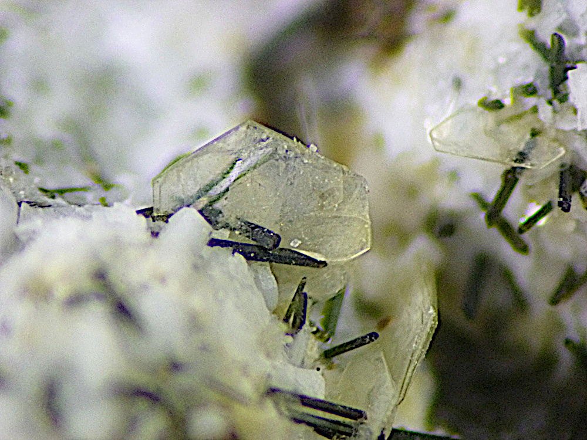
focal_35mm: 100
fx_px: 1696
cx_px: 294
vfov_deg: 14.8
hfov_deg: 19.6
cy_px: 220
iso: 400
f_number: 5.7
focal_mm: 18
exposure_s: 1/100
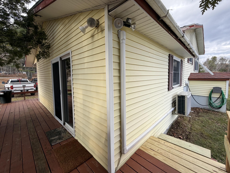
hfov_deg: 98.1
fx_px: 100
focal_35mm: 15
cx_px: 120
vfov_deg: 81.7
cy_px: 85
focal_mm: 2.22
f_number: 2.2
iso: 40
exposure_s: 1/195
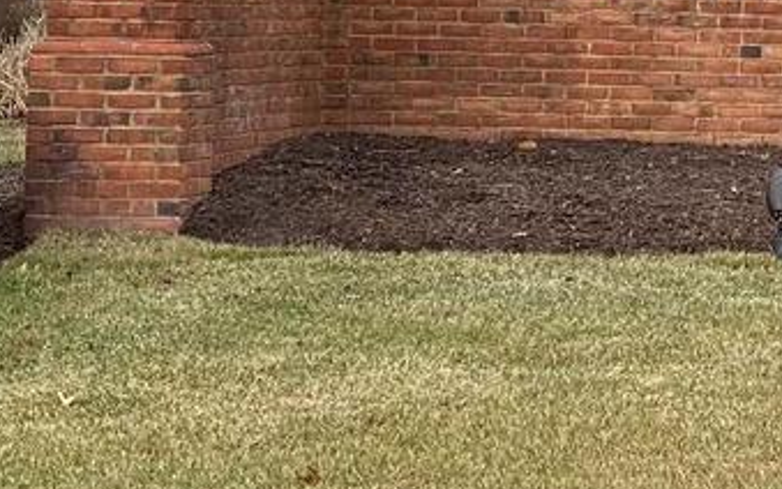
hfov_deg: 8.8
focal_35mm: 234
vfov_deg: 5.6
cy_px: -113
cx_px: 1096
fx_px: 4988
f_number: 2
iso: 20
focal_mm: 6
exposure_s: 1/813
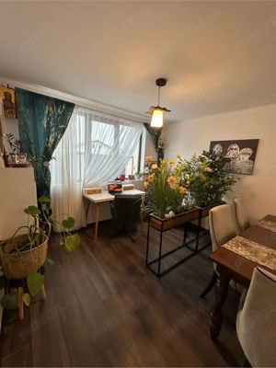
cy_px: 184
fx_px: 149
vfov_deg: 102.1
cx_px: 138
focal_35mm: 14
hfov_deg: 85.7
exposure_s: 1/99
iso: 160
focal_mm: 2.22
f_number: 2.2
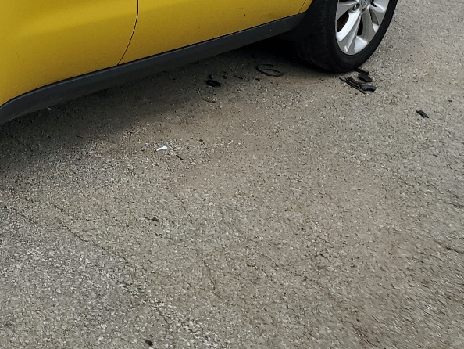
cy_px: -86
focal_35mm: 70
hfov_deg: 25.9
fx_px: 939
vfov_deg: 19.6
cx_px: -34
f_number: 1.5
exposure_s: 1/3333
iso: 50
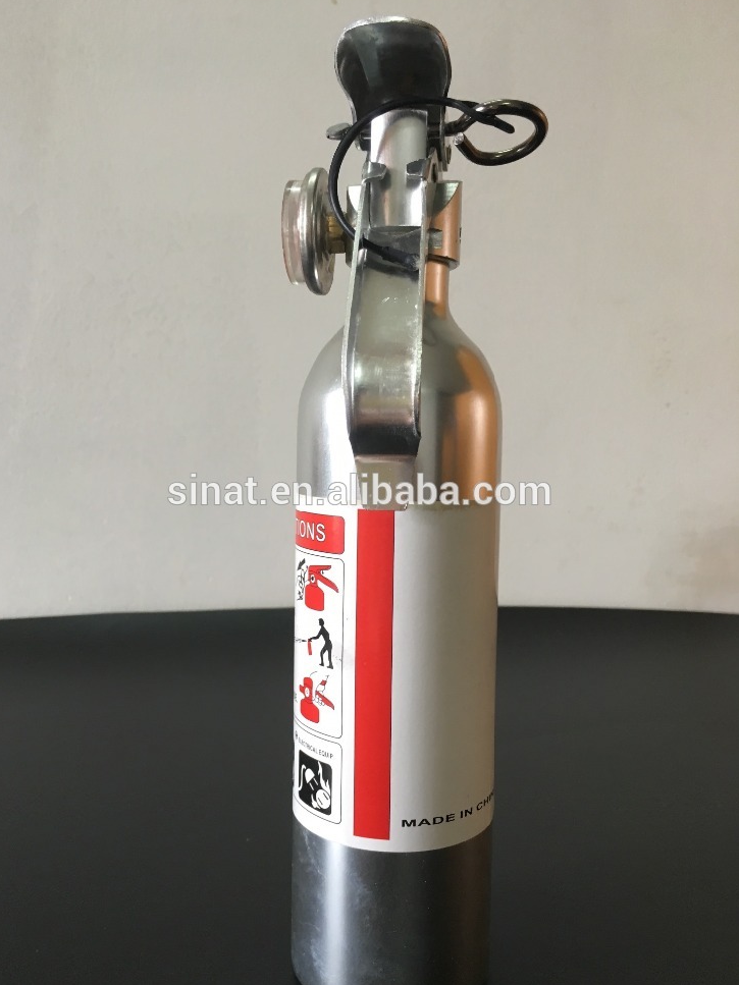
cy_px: 504
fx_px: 854
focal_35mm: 30
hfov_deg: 46.8
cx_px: 360
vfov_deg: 60.0
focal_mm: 4.15
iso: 100
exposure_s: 1/33
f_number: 2.2
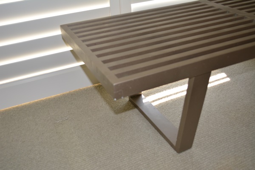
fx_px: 255
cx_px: 128
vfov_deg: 36.9
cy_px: 85
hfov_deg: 53.1
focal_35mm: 36
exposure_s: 1/125
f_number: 4
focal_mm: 24
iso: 320
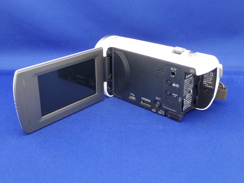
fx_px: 303
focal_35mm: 43
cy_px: 92
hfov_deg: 43.9
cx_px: 122
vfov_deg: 33.6
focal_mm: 7.86
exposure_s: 1/3
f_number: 2.9
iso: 100
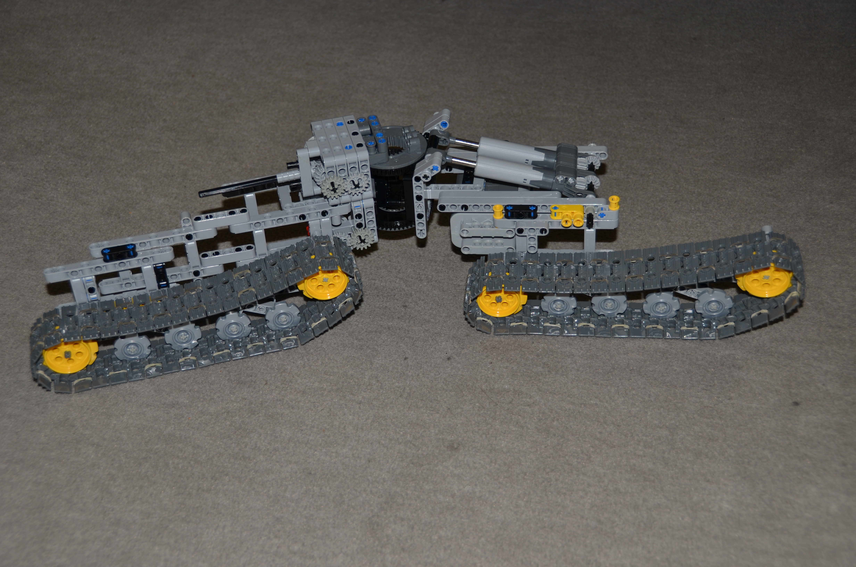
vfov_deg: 25.6
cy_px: 284
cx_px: 428
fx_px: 1246
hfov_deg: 37.9
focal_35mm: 52
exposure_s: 1/60
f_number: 4.2
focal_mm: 35
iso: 100
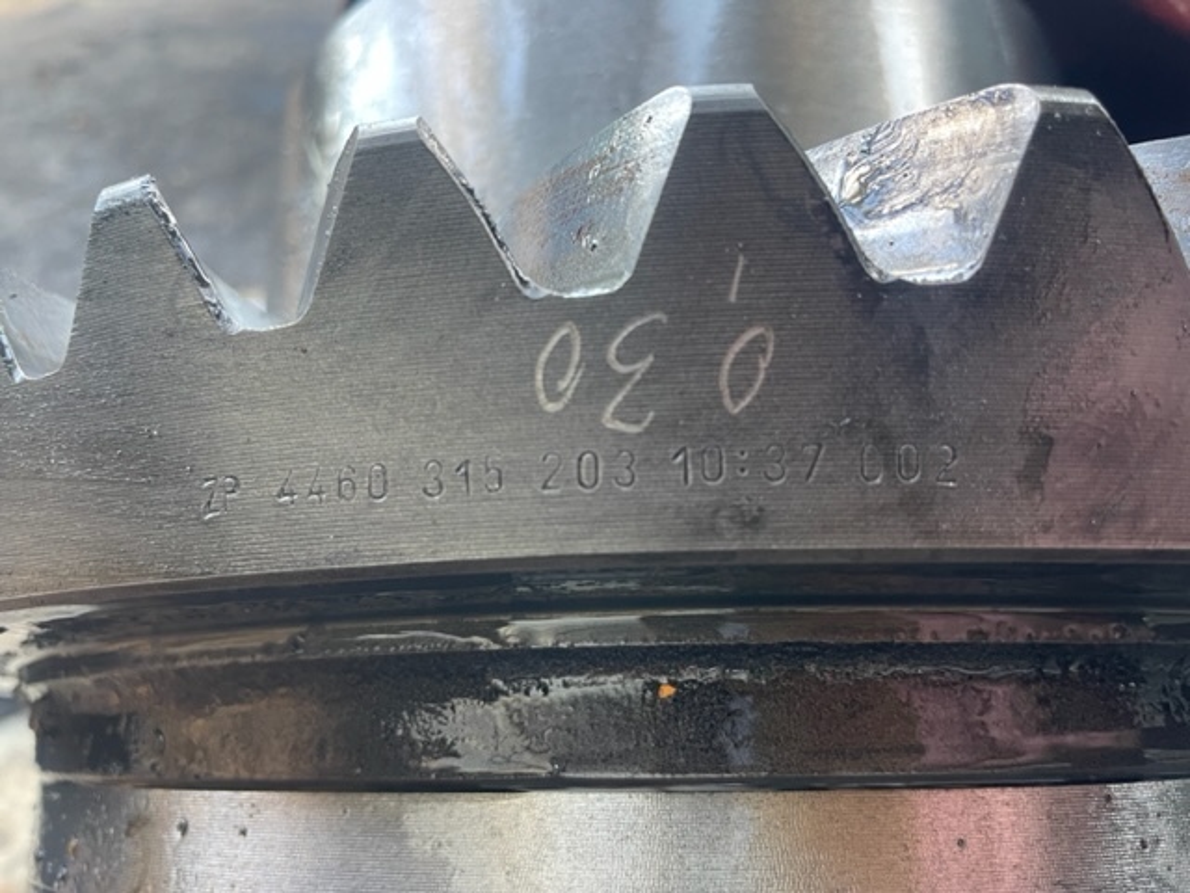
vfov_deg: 53.1
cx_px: 595
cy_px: 446
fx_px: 894
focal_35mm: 26
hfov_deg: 67.3
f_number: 1.6
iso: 125
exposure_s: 1/62
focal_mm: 4.2
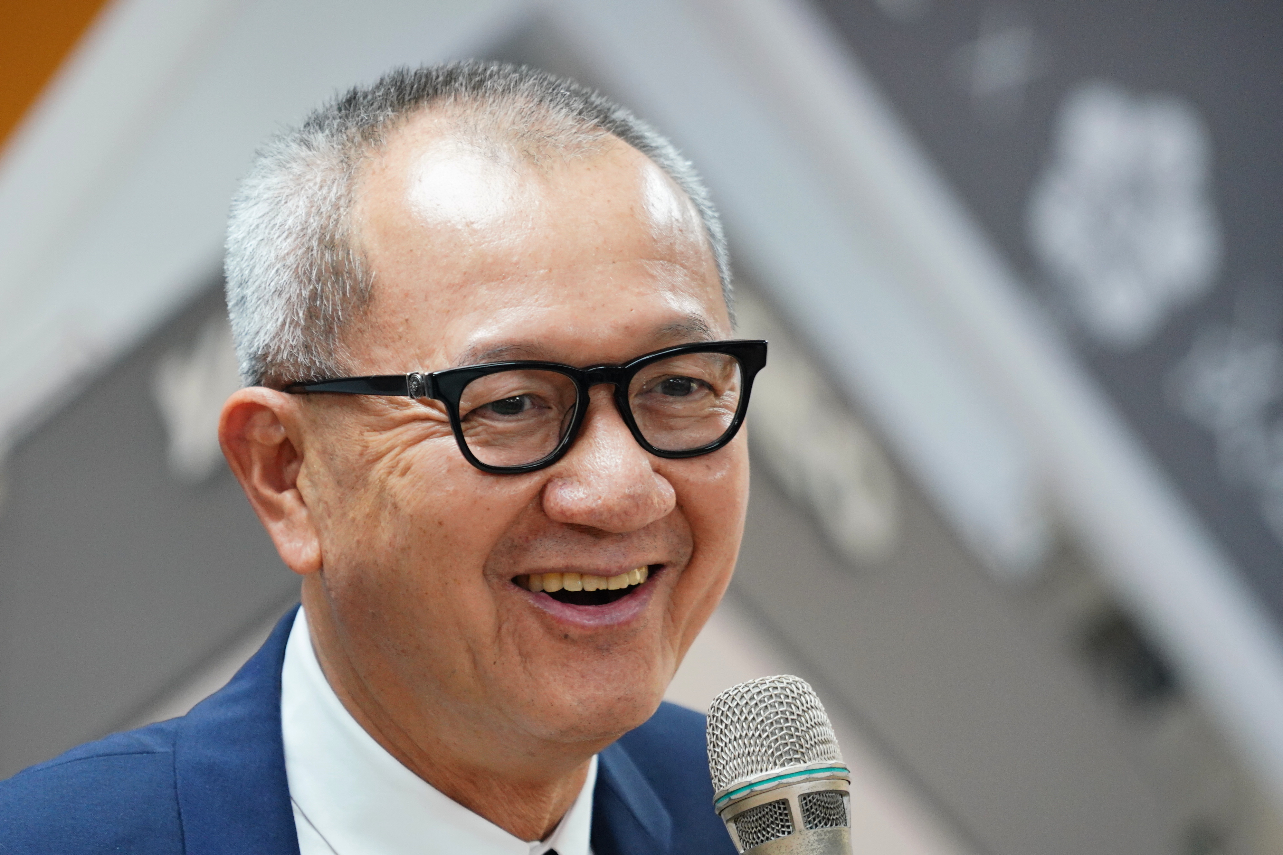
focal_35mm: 300
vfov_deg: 4.6
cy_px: 428
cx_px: 642
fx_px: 10691
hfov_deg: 6.9
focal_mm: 200
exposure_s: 1/250
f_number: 4
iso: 2000
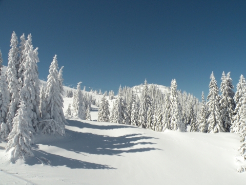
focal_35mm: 27
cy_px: 92
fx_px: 192
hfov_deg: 65.3
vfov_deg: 51.4
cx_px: 123
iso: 200
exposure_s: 1/1182
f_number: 8
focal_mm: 4.7
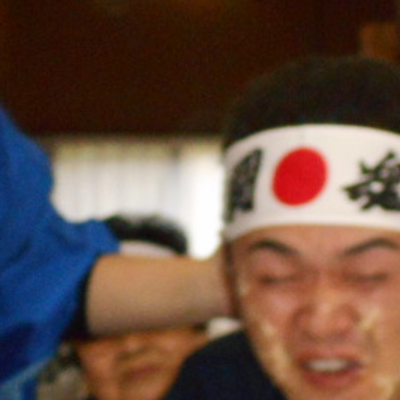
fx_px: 3595
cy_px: 319
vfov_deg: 6.4
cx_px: 307
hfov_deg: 6.4
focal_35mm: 275
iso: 1100
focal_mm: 23
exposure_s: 1/60
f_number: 6.5
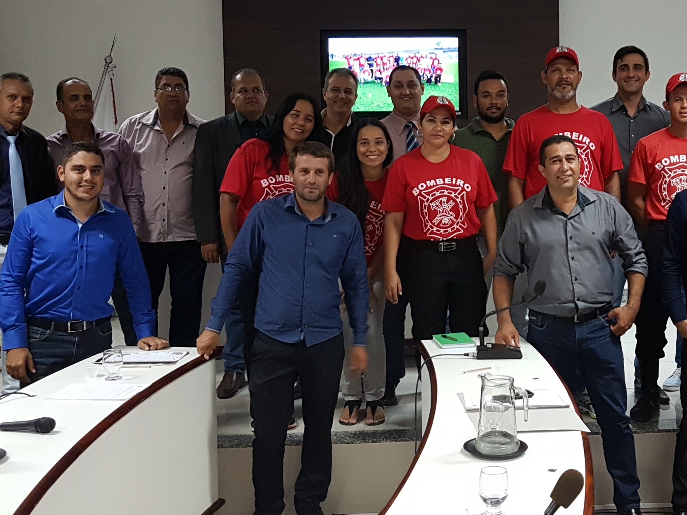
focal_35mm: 45
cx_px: 498
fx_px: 893
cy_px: 185
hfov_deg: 41.1
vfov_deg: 32.0
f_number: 1.7
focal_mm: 4.2
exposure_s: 1/24
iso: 160
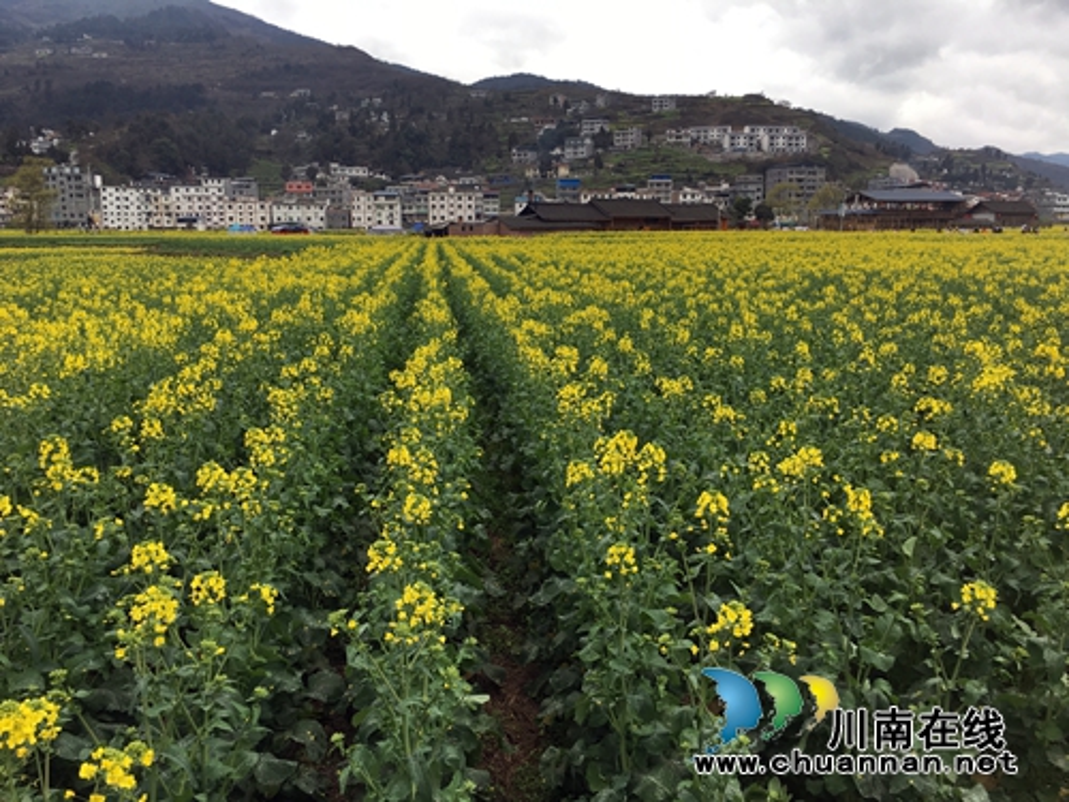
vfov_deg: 48.2
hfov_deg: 61.7
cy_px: 401
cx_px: 534
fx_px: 896
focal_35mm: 29
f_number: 2.2
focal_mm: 4.15
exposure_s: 1/553
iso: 25
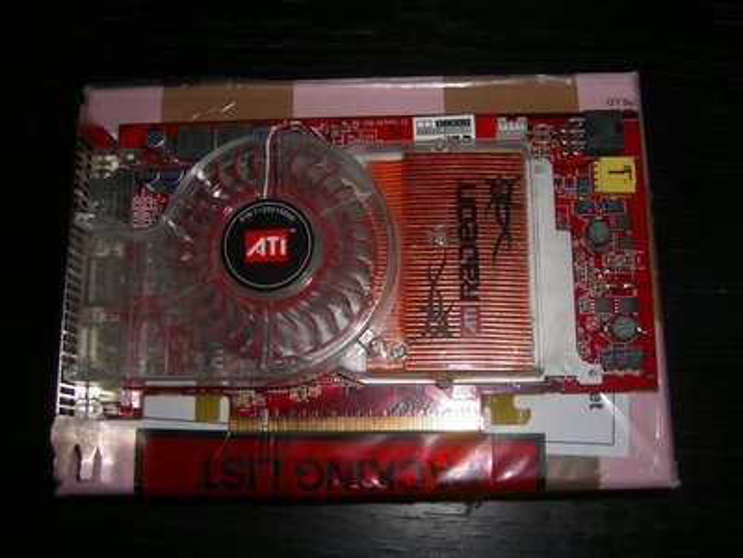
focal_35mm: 38
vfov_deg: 37.7
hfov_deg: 49.0
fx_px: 816
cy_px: 279
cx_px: 372
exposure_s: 1/60
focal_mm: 7.9
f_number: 2.8
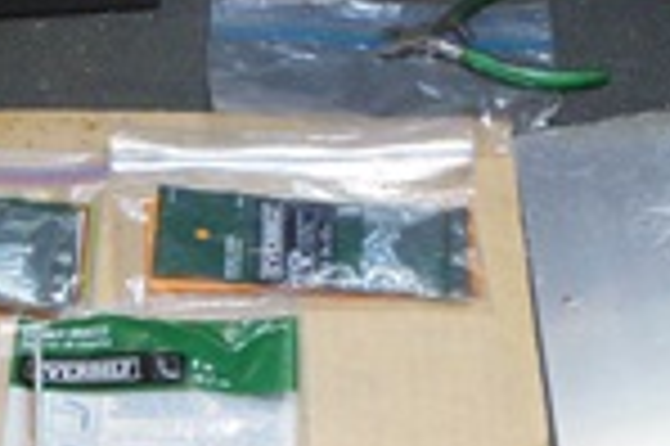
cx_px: 153
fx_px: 2212
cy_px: 194
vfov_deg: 11.5
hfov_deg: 17.1
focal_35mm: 119
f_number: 3.6
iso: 320
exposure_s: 1/30
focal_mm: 6.8
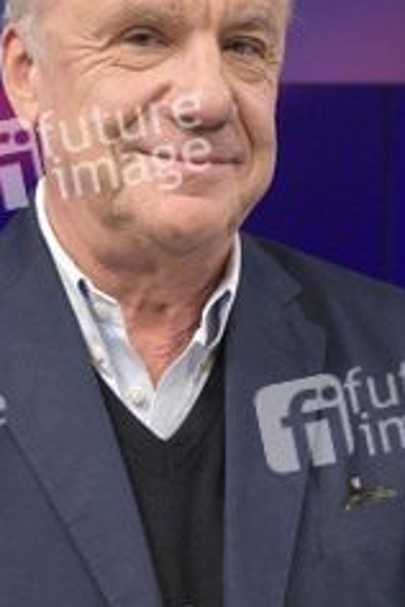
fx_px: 1367
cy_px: 284
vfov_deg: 25.1
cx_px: 154
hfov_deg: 16.8
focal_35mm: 81
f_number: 5.6
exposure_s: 1/200
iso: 2000
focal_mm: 48
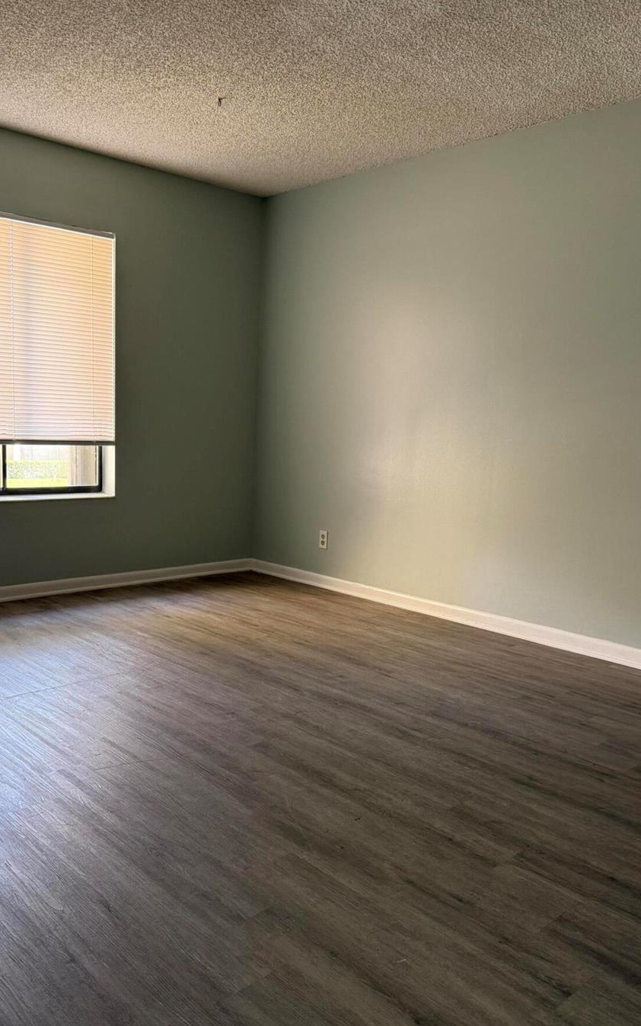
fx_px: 810
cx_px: 306
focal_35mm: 29
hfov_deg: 43.1
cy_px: 521
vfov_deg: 64.6
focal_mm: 6.76
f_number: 1.78
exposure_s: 1/63
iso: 200
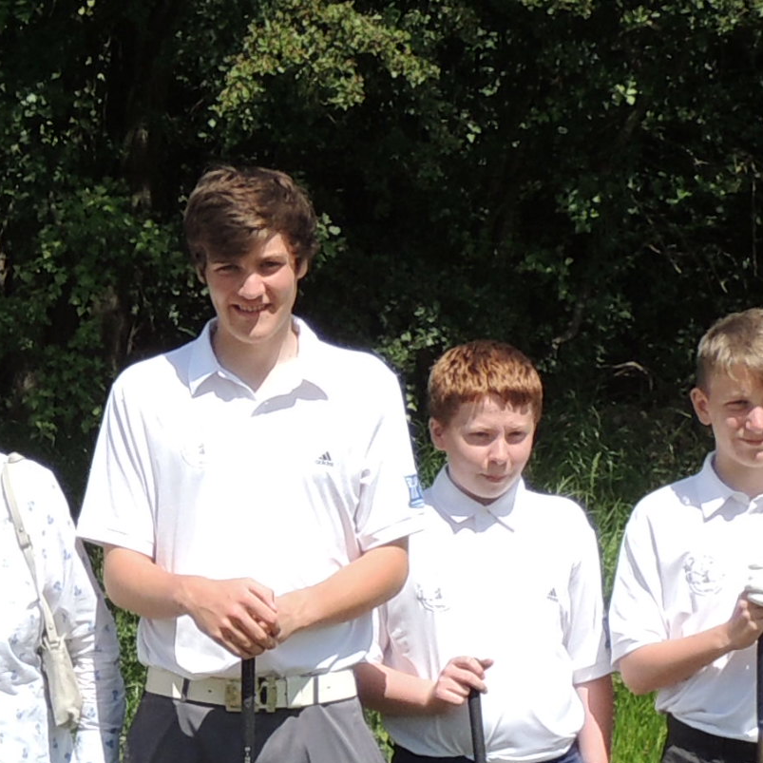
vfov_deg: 22.5
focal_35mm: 75
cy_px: 696
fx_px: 1870
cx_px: -132
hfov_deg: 21.5
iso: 100
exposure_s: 1/1250
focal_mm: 5.3
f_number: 3.1
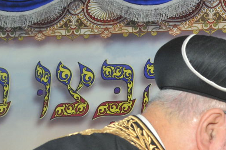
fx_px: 708
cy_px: 191
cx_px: 265
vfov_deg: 11.8
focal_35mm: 113
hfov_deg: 17.4
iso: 640
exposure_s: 1/100
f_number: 6.3
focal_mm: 28
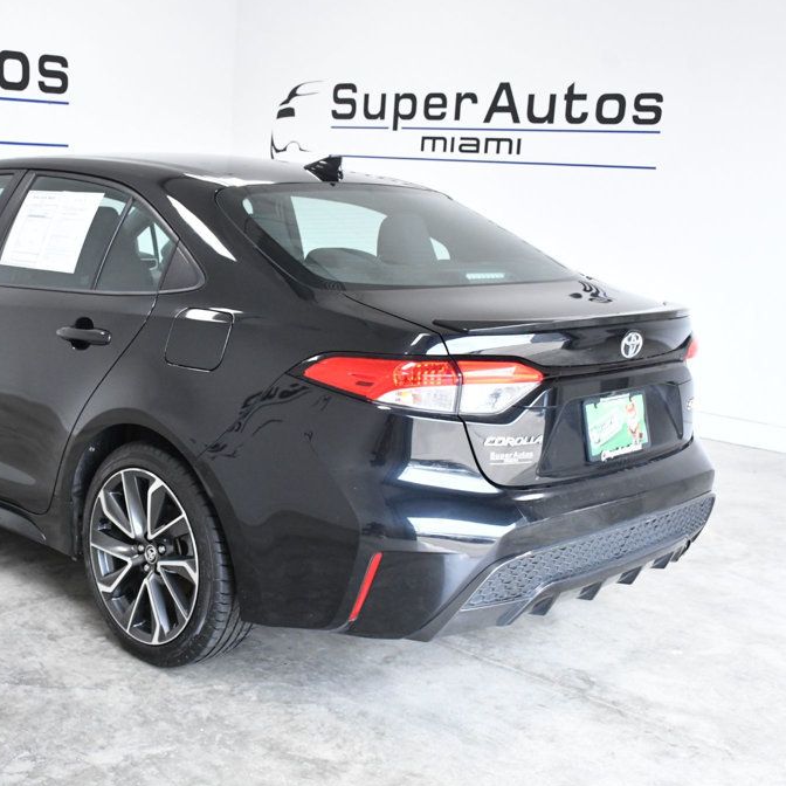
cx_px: 253
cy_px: 392
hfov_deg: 37.9
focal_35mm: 44
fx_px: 1130
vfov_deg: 38.3
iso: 2500
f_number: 8
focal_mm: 23
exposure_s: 1/250
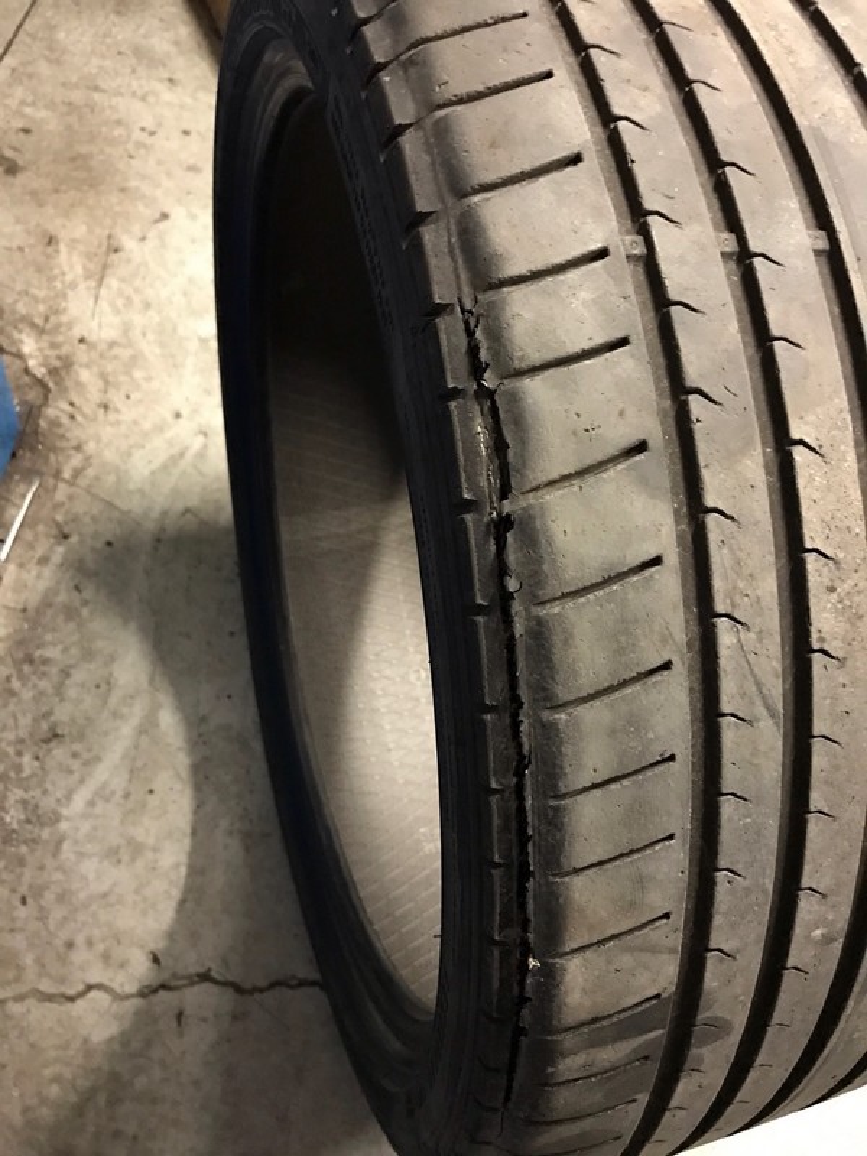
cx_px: 434
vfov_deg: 63.4
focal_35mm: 28
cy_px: 578
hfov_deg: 49.7
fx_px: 935
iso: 80
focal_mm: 3.99
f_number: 1.8
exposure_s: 1/6
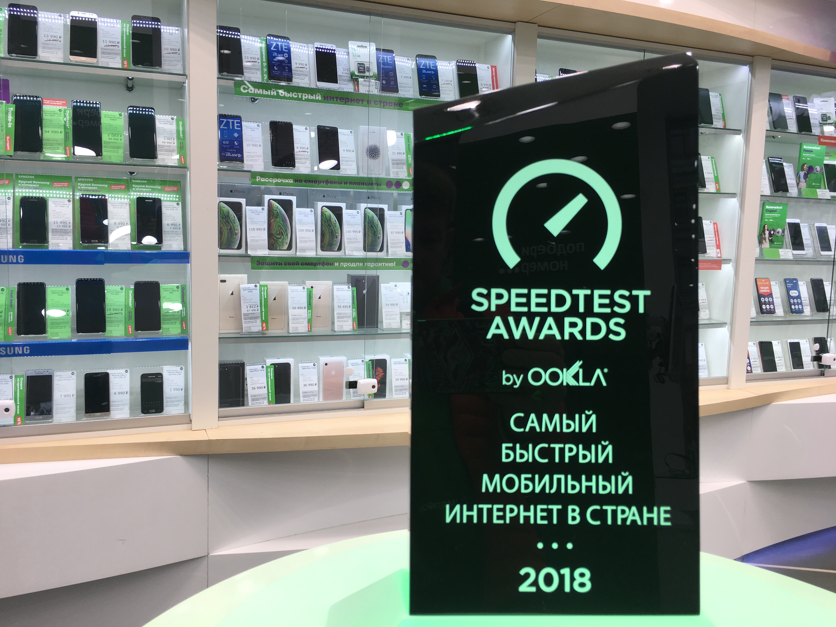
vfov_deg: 48.2
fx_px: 700
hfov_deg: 61.7
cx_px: 418
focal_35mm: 29
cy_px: 314
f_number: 2.2
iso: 25
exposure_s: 1/102
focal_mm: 4.15
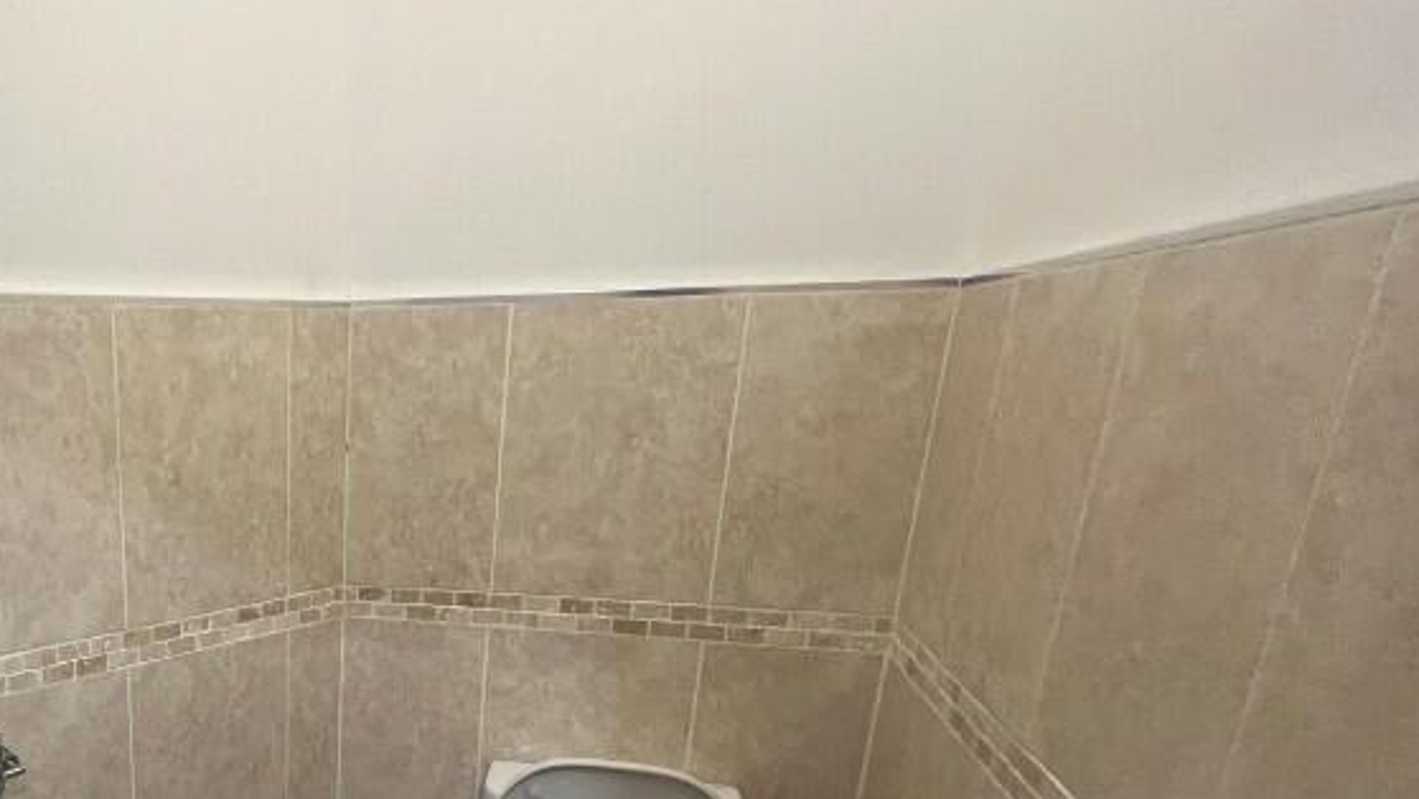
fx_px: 978
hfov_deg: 63.1
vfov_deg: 41.3
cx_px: 209
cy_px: 702
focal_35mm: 26
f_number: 1.8
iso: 400
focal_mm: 1.57
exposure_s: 1/50
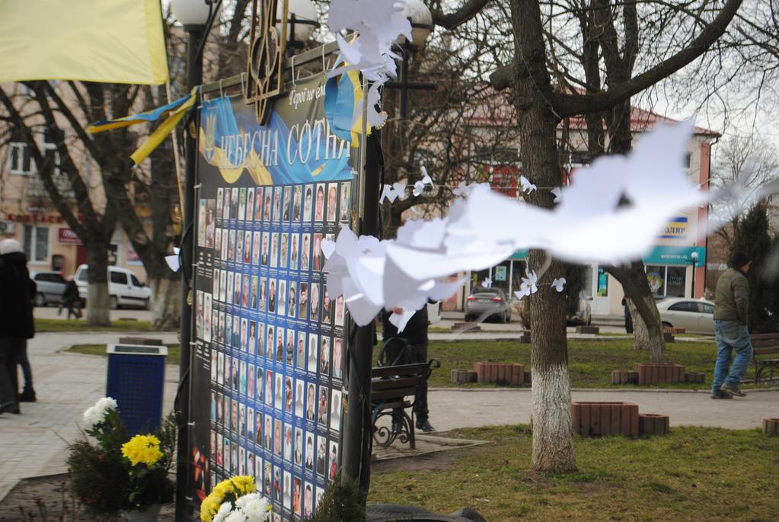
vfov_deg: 18.2
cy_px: 261
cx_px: 390
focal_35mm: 75
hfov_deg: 27.0
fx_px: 1625
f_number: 6.3
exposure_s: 1/160
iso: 100
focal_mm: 50
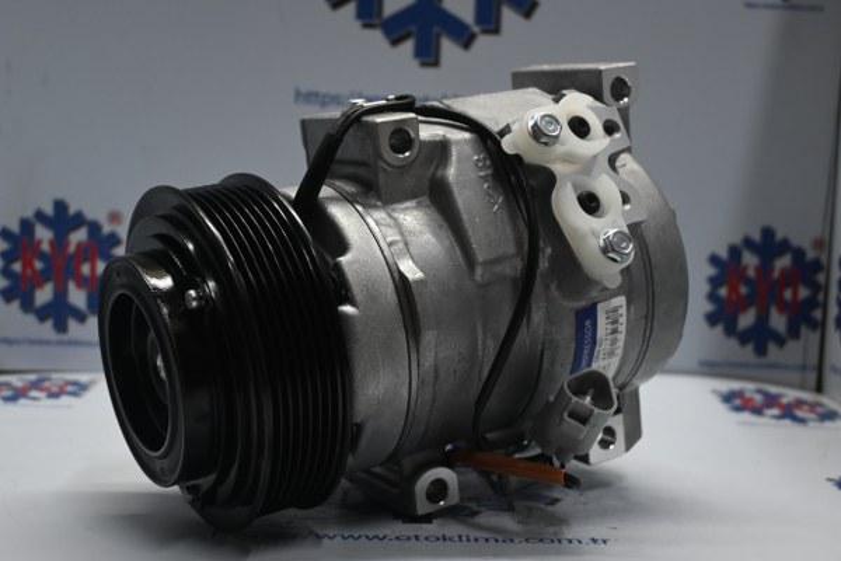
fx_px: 1226
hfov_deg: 37.9
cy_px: 280
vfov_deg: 25.8
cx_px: 420
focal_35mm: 52
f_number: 5.3
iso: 640
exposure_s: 1/60
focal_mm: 35
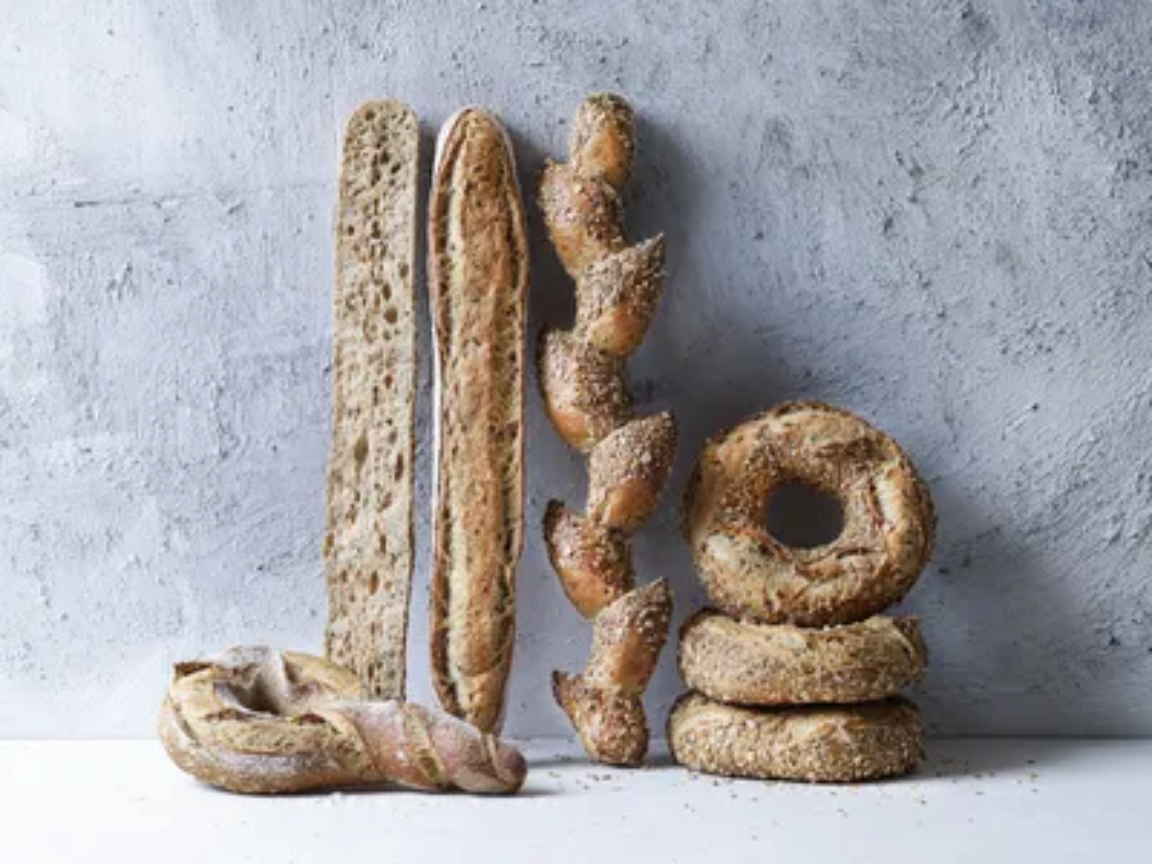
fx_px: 3162
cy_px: 432
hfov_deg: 20.7
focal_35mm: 95
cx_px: 576
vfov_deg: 15.6
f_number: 20
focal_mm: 120
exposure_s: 1/125
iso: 100
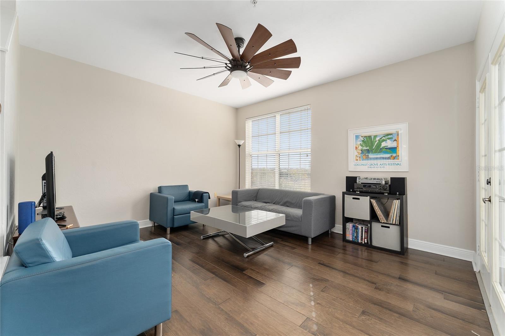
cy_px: 168
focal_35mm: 14
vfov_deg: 81.2
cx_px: 252
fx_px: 196
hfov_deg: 104.3
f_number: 7.1
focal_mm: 14
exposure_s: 1/13
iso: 400
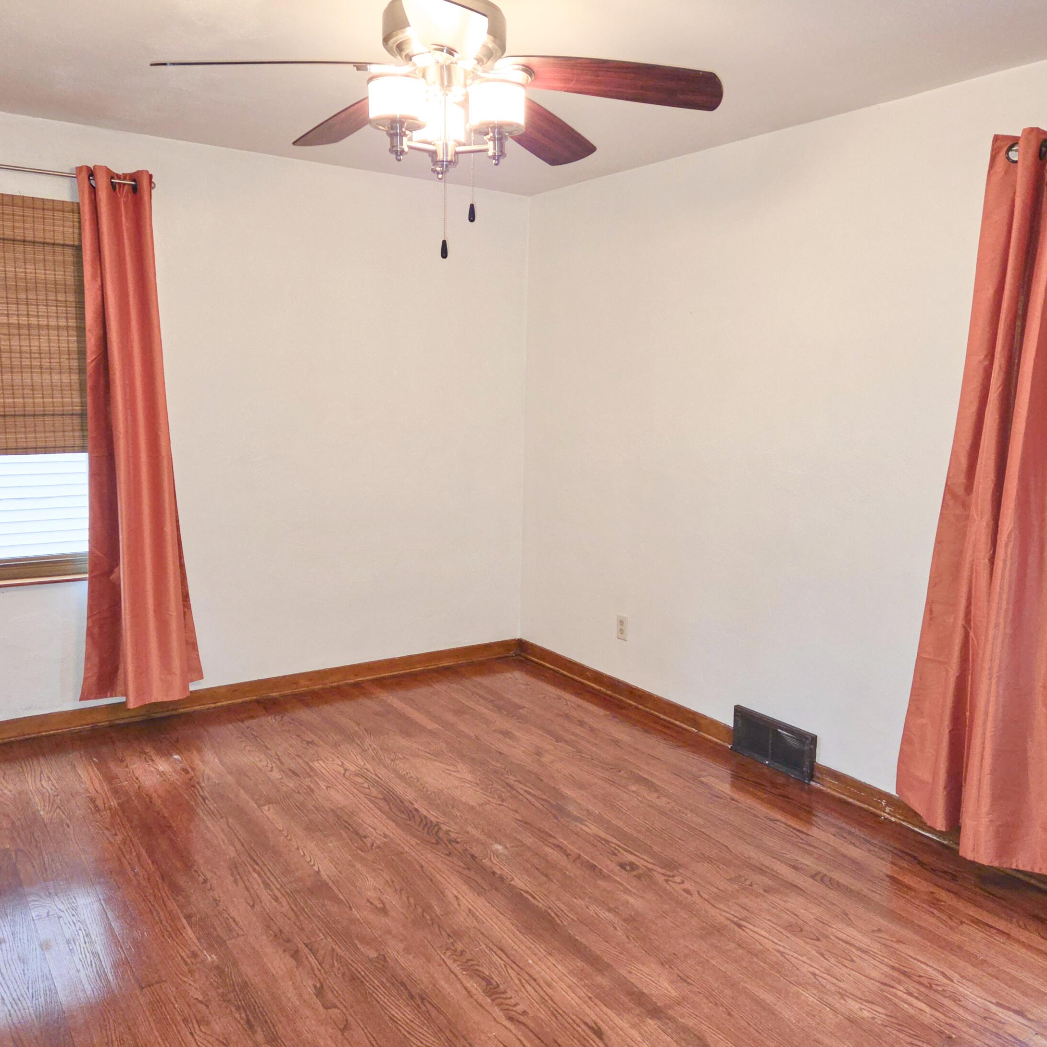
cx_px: 516
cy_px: 517
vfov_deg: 57.3
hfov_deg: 57.3
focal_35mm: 28
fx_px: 958
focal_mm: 5.4
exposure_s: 1/30
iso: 100
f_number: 1.8
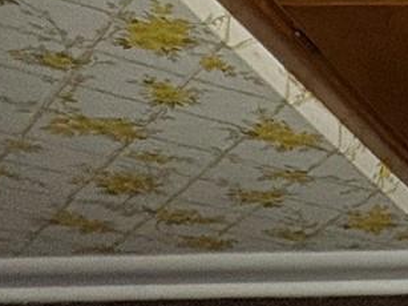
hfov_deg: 16.9
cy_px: -323
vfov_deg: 15.6
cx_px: 880
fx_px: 860
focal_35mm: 73
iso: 250
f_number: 2.2
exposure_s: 1/60
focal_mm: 2.22
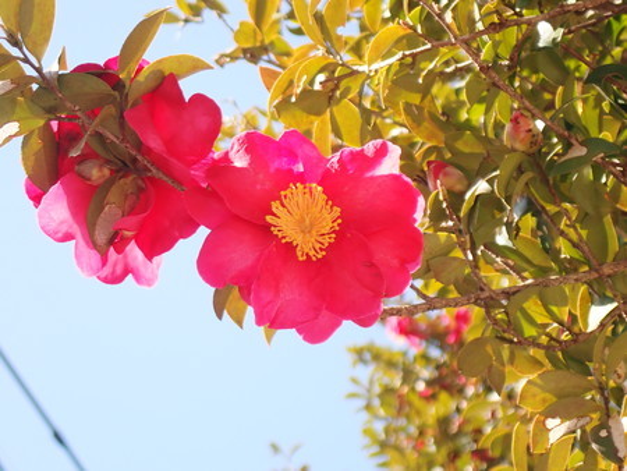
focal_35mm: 100
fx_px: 1812
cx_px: 314
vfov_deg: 14.8
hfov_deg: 19.6
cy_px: 236
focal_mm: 18
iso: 100
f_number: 4.9
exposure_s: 1/160
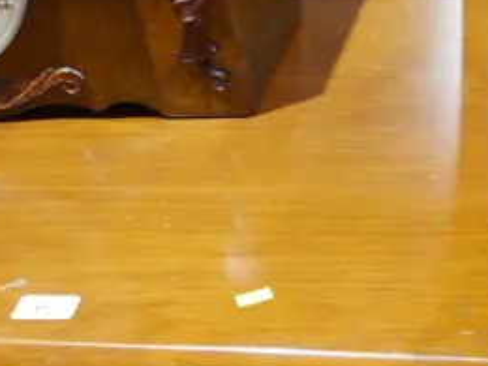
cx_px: 336
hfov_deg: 16.6
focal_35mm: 118
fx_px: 1664
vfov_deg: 12.2
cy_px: 485
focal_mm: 15
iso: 640
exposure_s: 1/60
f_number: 3.6
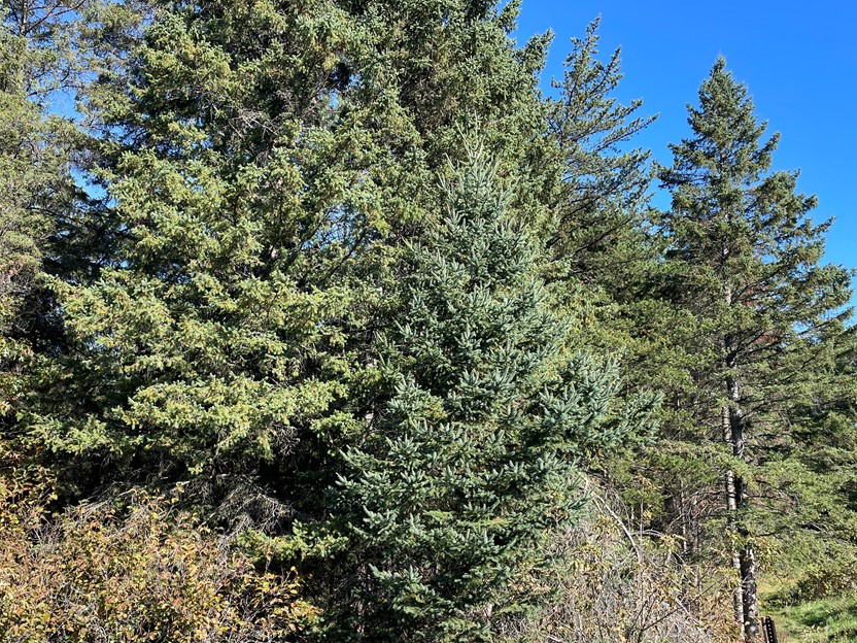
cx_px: 374
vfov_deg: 44.1
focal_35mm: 32
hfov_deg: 56.6
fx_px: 792
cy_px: 364
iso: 32
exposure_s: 1/1062
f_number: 1.6
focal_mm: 4.2
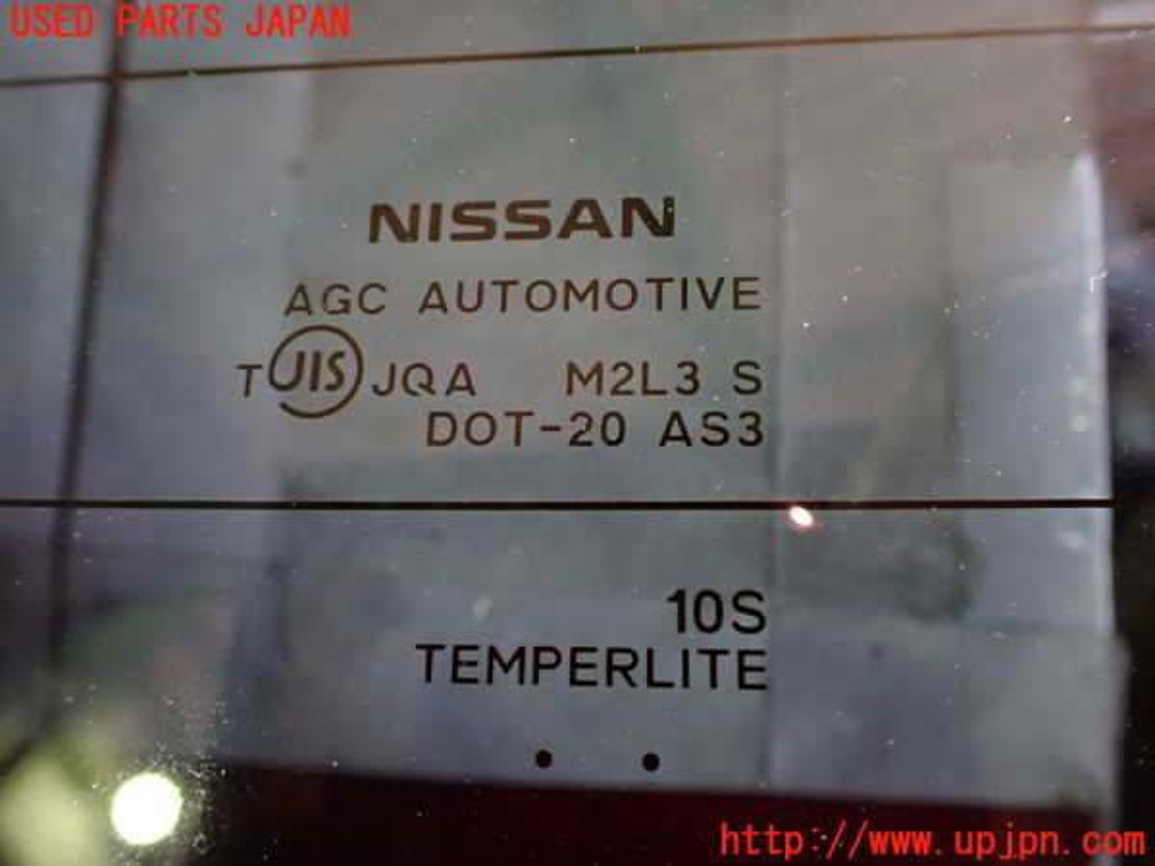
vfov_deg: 46.8
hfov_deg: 60.0
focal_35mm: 30
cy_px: 433
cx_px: 578
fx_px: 1001
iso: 800
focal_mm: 5.4
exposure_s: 1/50
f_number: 2.3
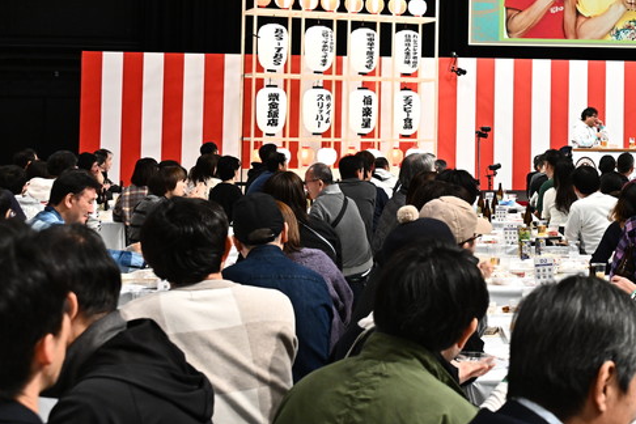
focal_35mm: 71
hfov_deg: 26.9
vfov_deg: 19.0
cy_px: 78
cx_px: 632
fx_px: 1255
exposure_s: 1/125
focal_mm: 34.5
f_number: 6.3
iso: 2000
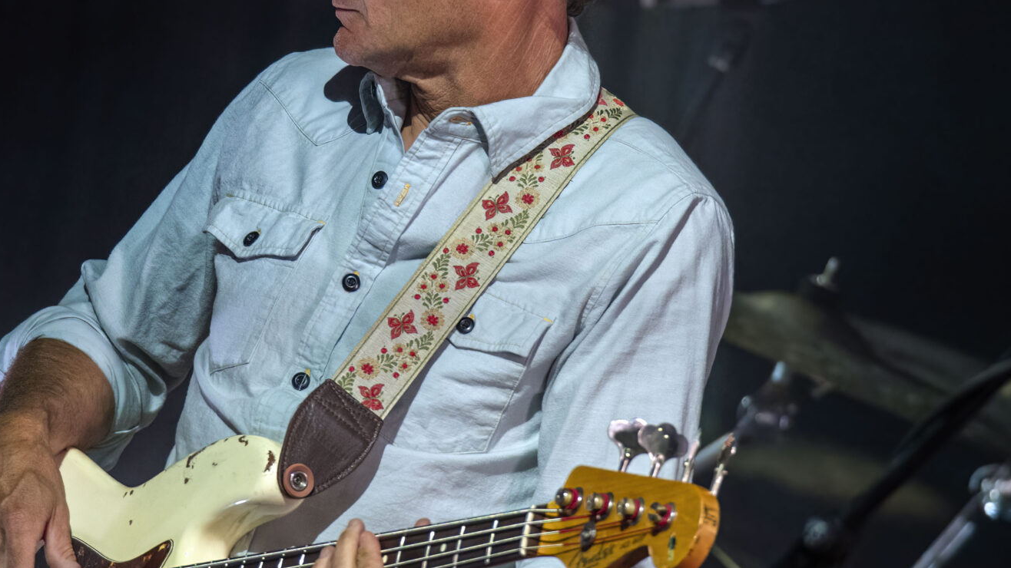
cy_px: 260
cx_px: 396
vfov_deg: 1.2
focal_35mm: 1018
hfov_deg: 2.1
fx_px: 27288
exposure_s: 1/320
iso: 3200
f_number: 6.3
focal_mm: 500
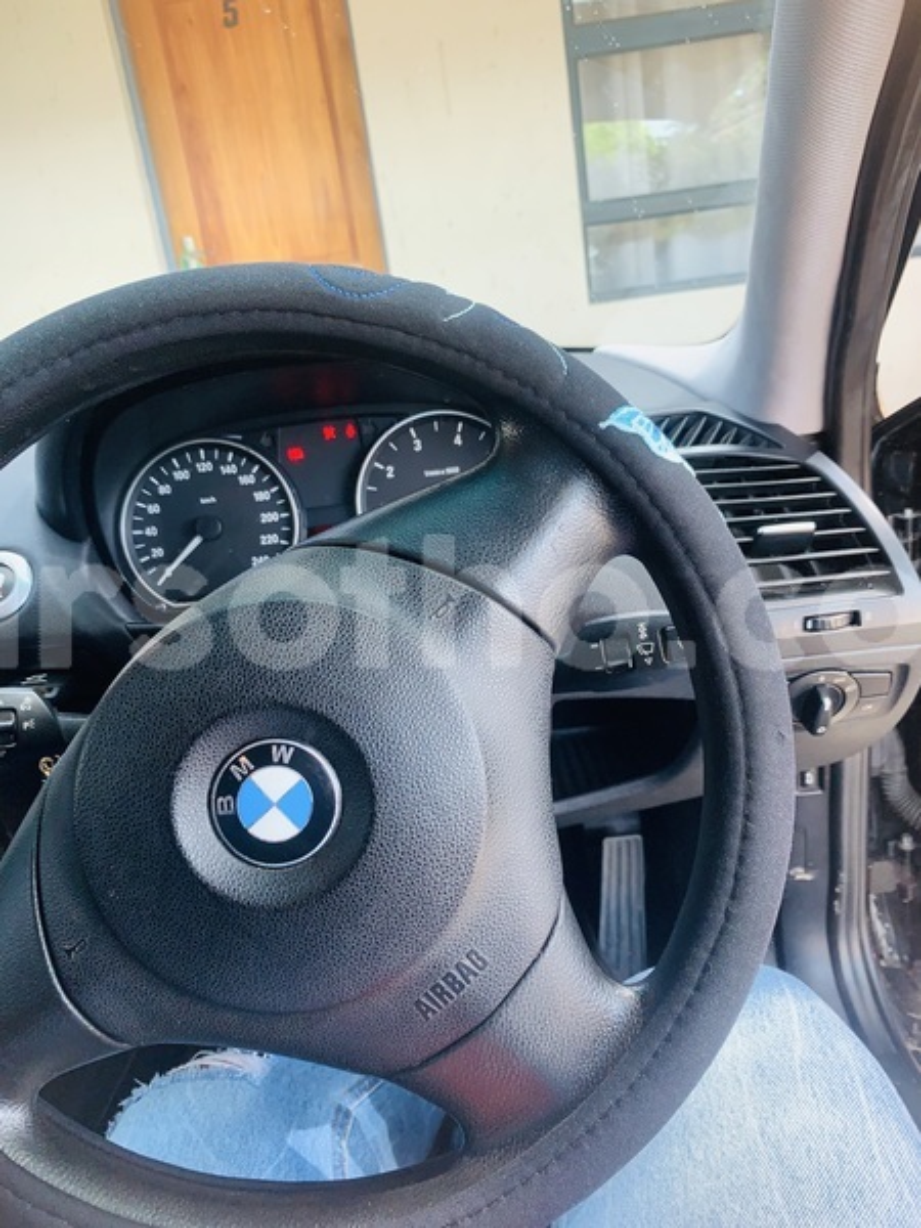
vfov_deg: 67.3
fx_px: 922
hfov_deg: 53.1
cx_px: 460
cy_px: 614
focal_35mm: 26
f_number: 1.8
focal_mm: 4.25
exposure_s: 1/80
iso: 100
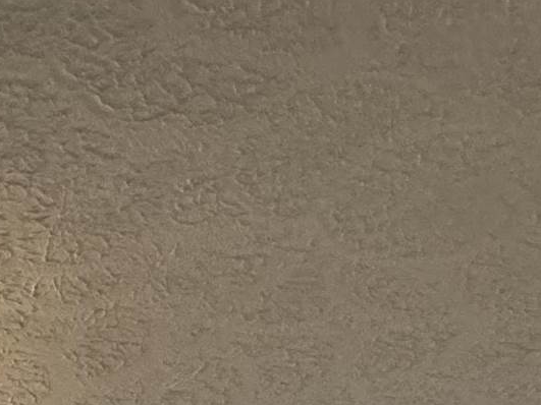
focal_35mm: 81
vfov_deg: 11.8
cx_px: 53
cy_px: 1147
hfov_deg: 23.5
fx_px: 1266
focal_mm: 2.22
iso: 250
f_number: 2.2
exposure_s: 1/60
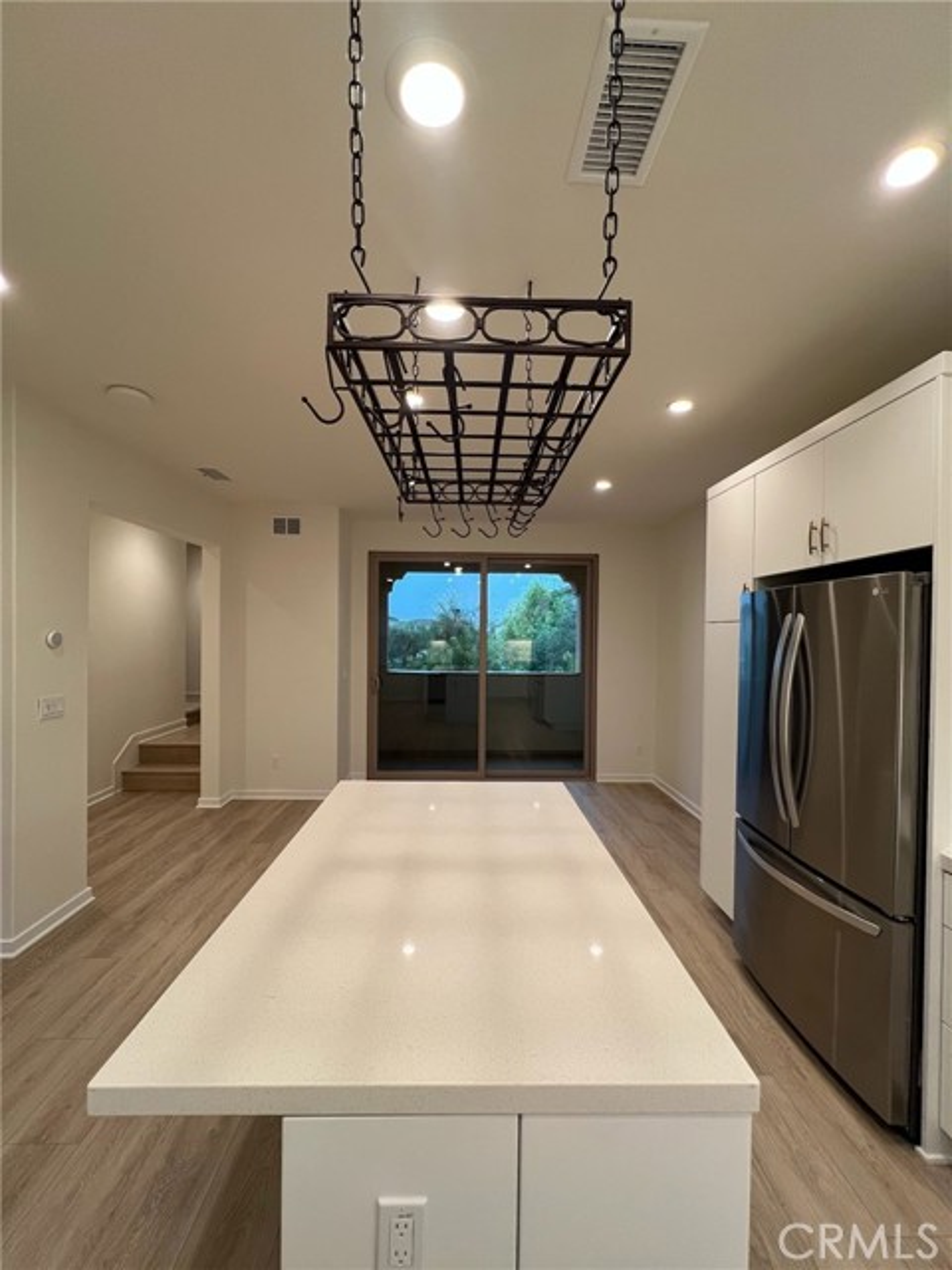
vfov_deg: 106.2
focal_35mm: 13
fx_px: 477
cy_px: 635
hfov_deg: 89.9
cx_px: 476
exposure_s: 1/120
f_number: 1.8
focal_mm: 1.57
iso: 125
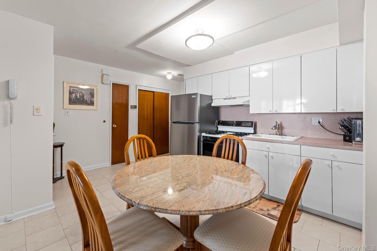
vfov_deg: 77.2
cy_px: 118
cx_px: 176
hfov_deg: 100.2
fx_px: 157
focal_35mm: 15
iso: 250
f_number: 10
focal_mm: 14
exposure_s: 1/1.67
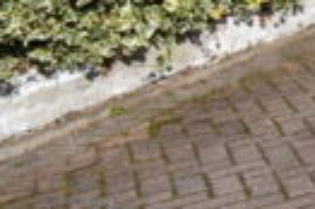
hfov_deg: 12.3
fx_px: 769
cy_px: -213
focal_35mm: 88
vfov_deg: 13.3
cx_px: 897
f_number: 13
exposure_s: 1/640
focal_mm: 10
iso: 560
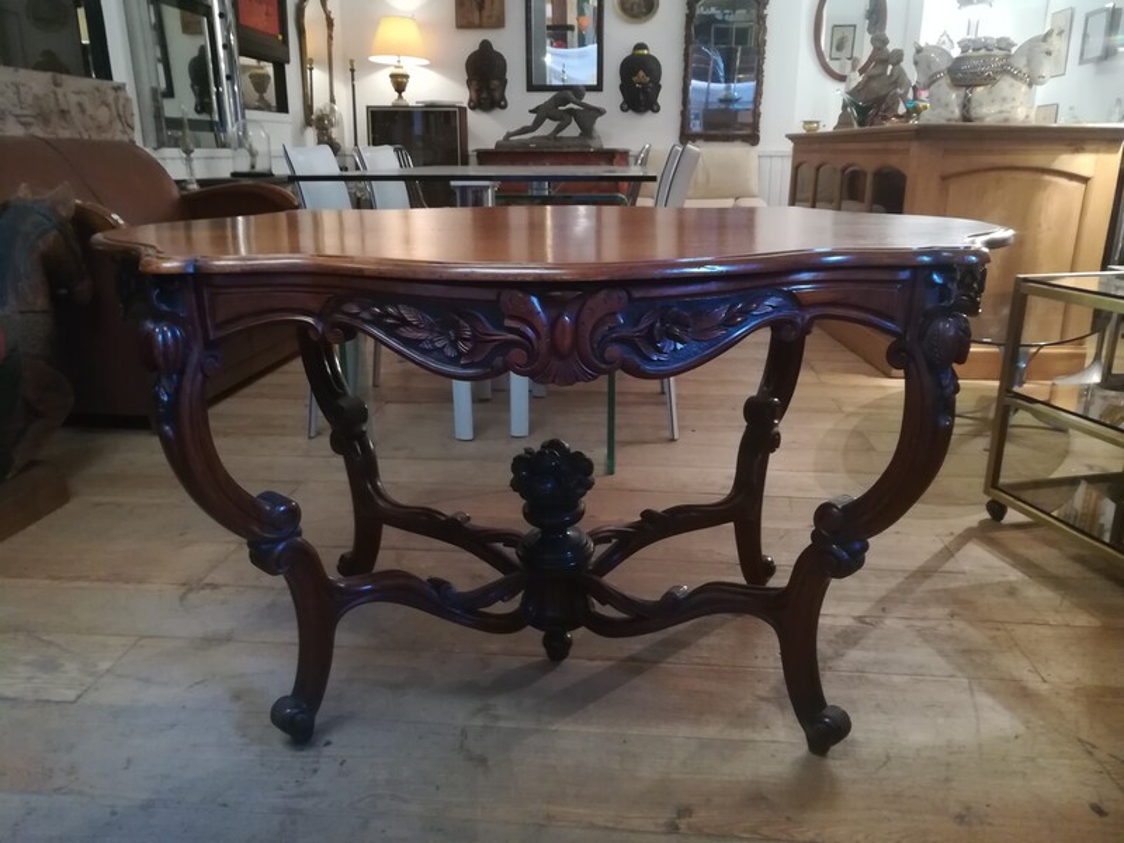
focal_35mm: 26
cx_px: 562
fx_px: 844
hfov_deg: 67.3
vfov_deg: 53.1
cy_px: 422
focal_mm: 3.83
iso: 500
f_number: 2.2
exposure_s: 1/20
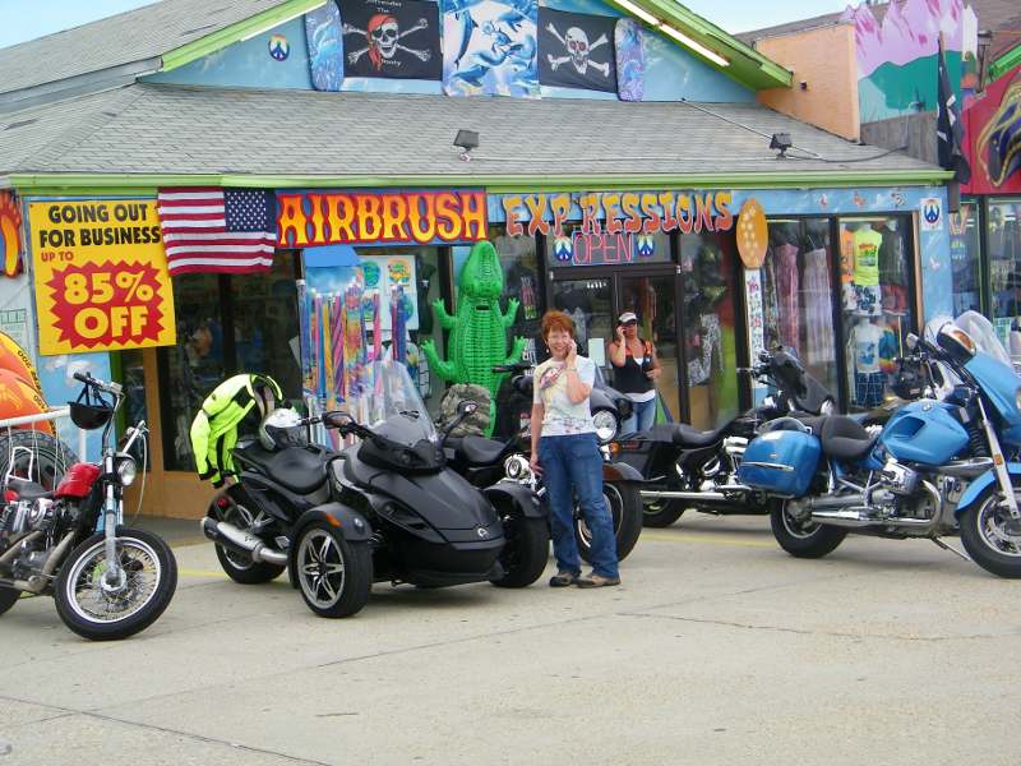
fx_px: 1829
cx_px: 510
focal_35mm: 62
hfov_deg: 31.2
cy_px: 383
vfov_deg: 23.7
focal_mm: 11.1
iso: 80
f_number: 4.2
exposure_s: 1/250
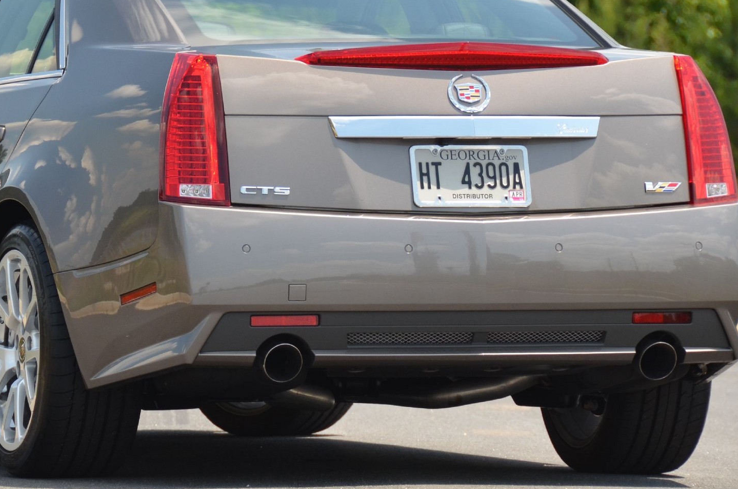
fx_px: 7198
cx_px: 249
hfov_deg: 5.9
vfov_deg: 3.9
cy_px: 165
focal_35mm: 352
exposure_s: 1/1000
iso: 400
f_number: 5.6
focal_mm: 135
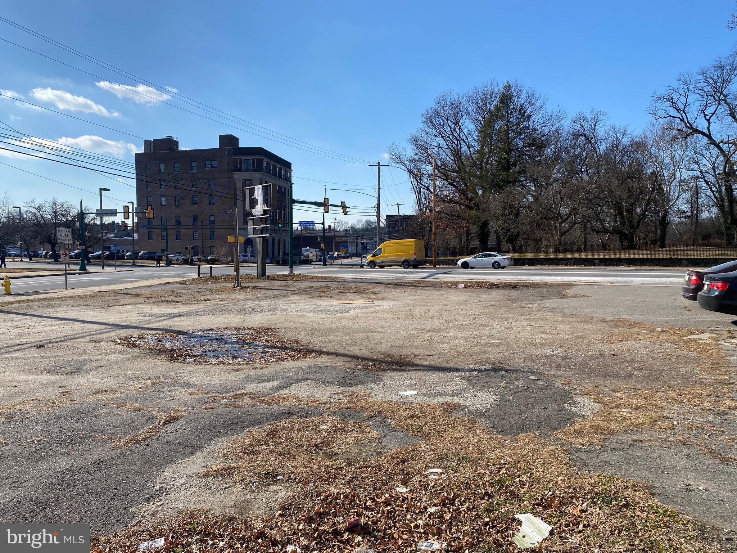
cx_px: 368
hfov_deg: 67.3
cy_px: 276
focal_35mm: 26
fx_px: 554
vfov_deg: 53.1
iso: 32
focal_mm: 4.25
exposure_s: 1/3610
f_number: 1.8
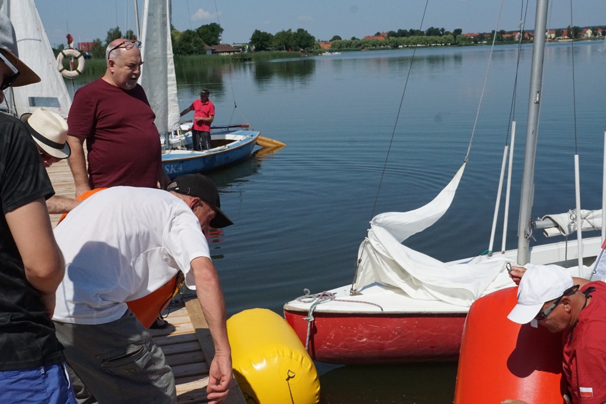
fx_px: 758
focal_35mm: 45
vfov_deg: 29.9
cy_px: 202
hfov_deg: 43.6
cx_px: 303
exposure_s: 1/4000
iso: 1600
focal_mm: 30
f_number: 11
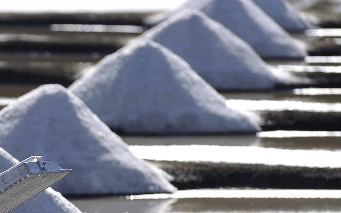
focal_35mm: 760
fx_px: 7063
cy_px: 222
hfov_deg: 2.8
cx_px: -30
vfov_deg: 1.7
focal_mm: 300
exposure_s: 1/640
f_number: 5.6
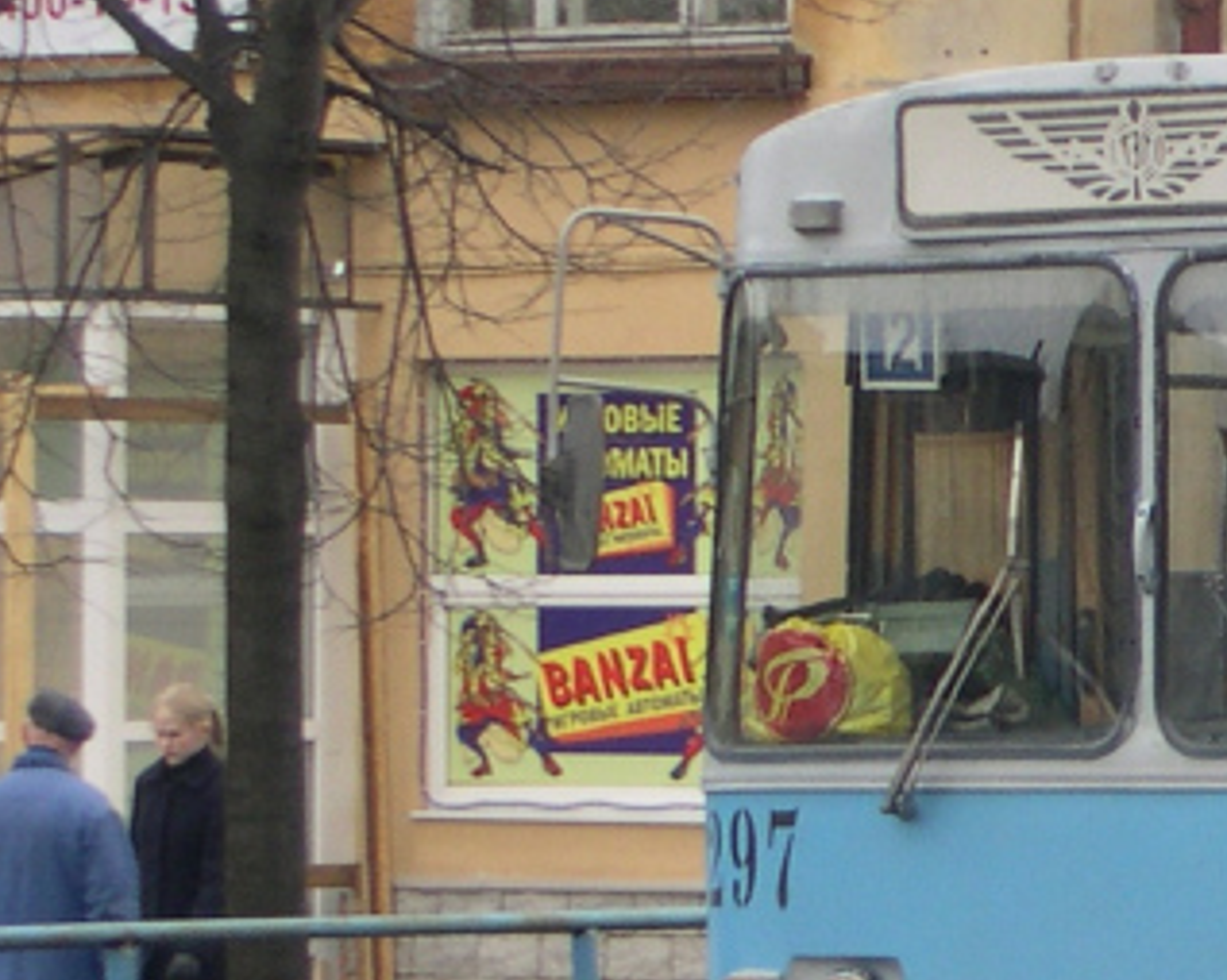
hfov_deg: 6.6
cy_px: 436
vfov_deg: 5.4
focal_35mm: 284
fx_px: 10307
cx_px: 2280
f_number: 4
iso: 100
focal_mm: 16.3
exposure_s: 1/122
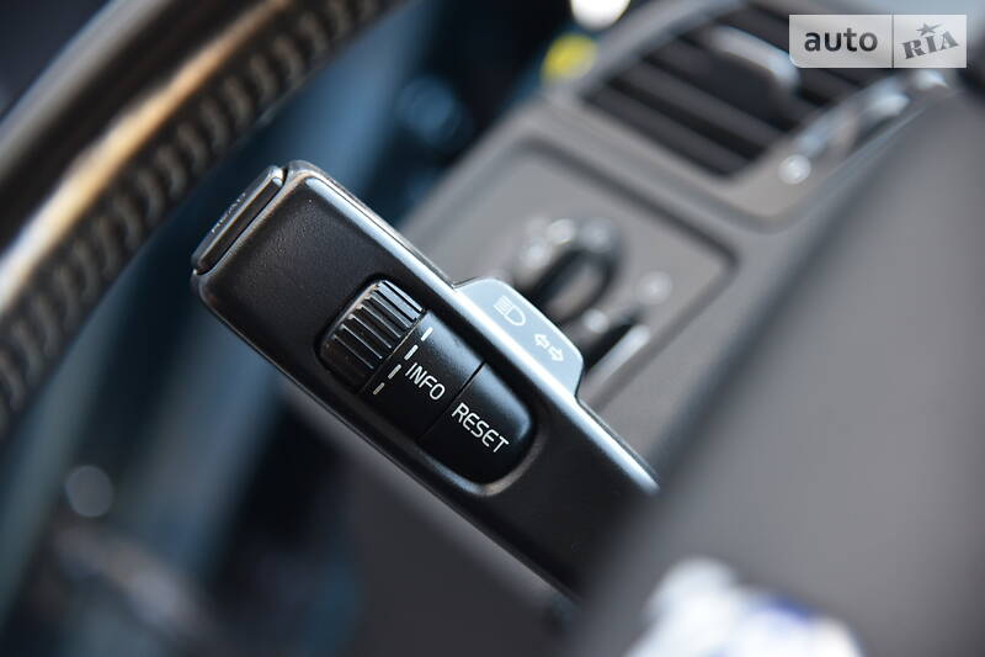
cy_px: 328
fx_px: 3009
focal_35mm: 110
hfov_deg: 18.6
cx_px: 492
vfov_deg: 12.4
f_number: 4
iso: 900
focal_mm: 110
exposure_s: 1/125
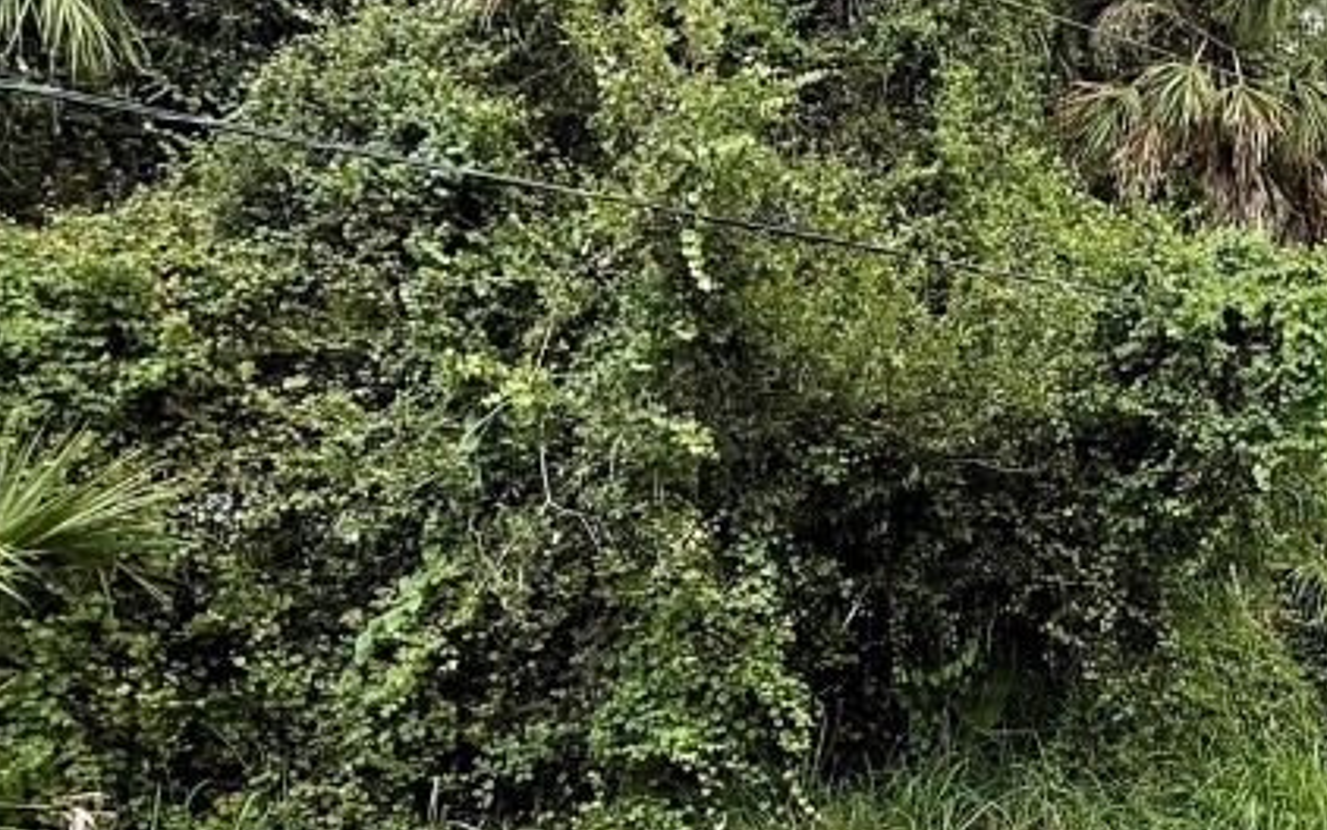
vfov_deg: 35.2
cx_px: 1248
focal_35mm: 36
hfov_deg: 47.2
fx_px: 1302
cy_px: 519
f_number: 2.2
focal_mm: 2.22
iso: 64
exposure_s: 1/211
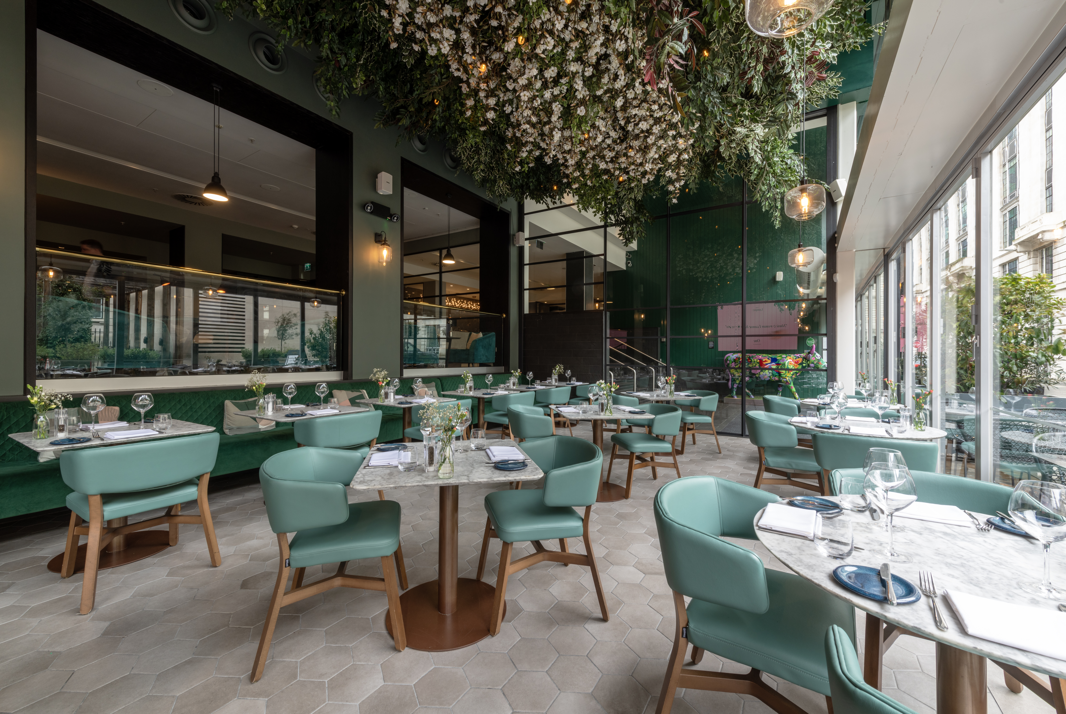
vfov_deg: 81.4
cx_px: 533
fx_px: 415
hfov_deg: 104.2
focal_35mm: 14
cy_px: 357
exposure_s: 1/1.67
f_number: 16
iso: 100
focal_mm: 14
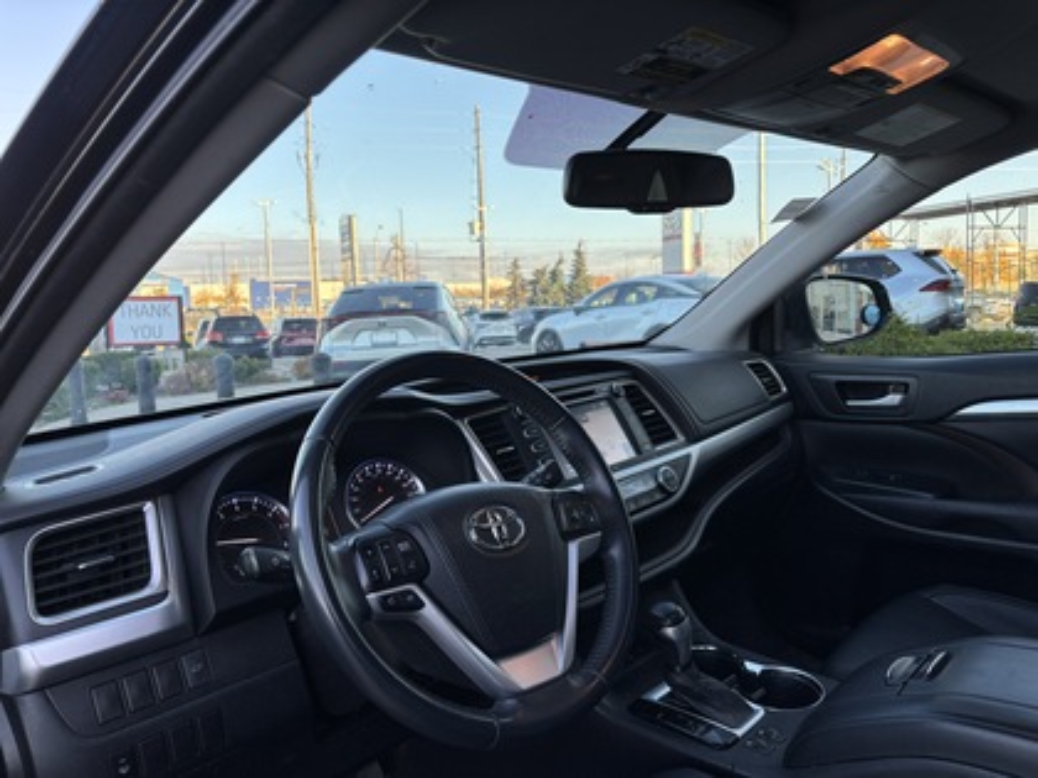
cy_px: 389
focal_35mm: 26
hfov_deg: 67.3
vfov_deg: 53.1
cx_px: 519
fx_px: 780
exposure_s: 1/290
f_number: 1.6
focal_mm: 5.96
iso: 50
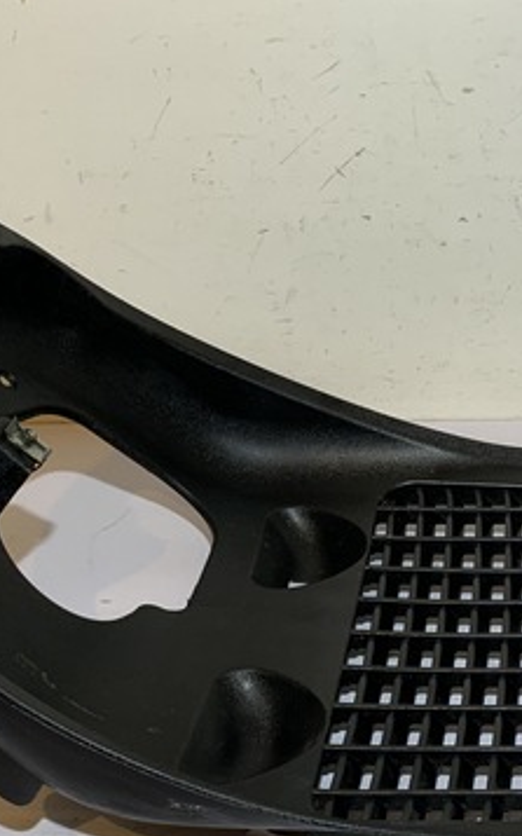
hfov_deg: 21.3
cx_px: 503
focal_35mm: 59
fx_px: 1343
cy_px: 589
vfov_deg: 34.1
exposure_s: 1/104
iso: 100
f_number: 1.8
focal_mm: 4.25
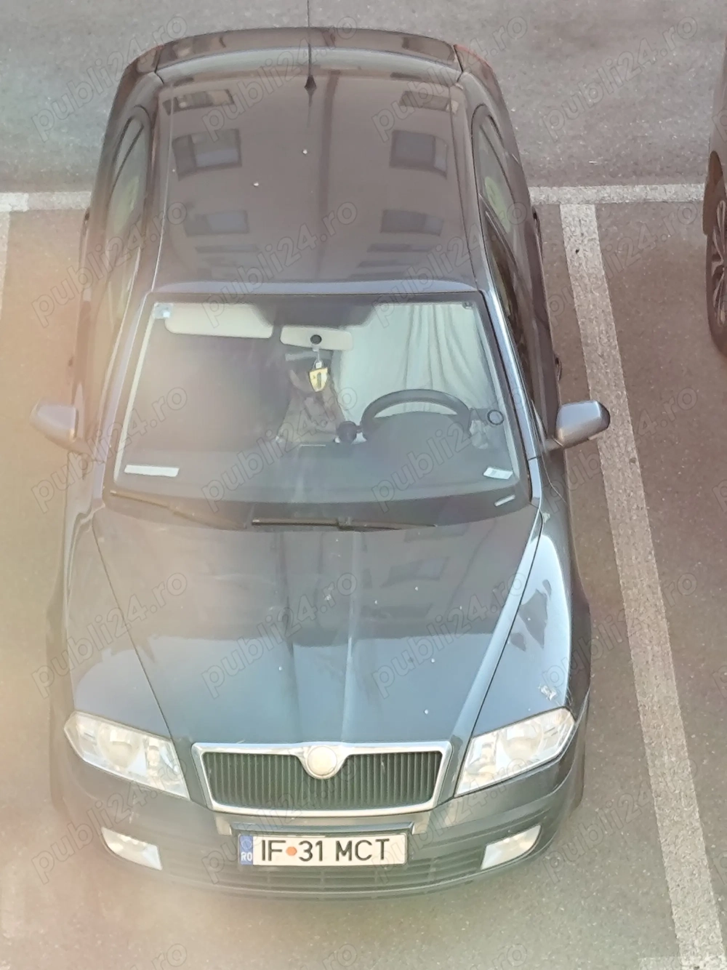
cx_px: 364
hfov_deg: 10.8
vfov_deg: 14.4
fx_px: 3838
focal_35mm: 137
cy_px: 485
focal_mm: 6.14
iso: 64
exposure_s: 1/100
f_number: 1.65
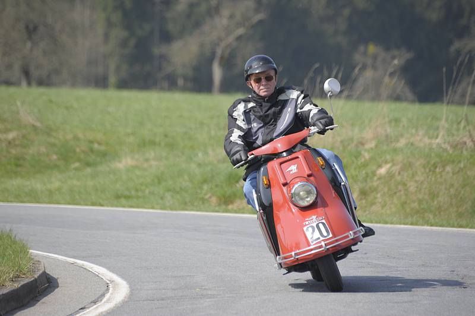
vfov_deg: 5.1
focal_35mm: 270
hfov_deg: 7.6
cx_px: 238
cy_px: 158
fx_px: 3559
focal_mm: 270
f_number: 8
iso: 200
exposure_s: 1/400
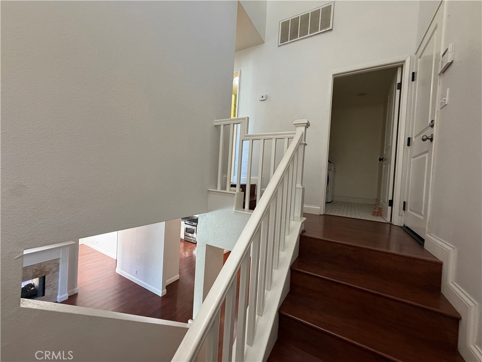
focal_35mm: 14
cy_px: 181
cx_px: 241
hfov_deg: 102.1
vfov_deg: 85.7
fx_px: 195
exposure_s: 1/60
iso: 250
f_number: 2.2
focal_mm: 2.22
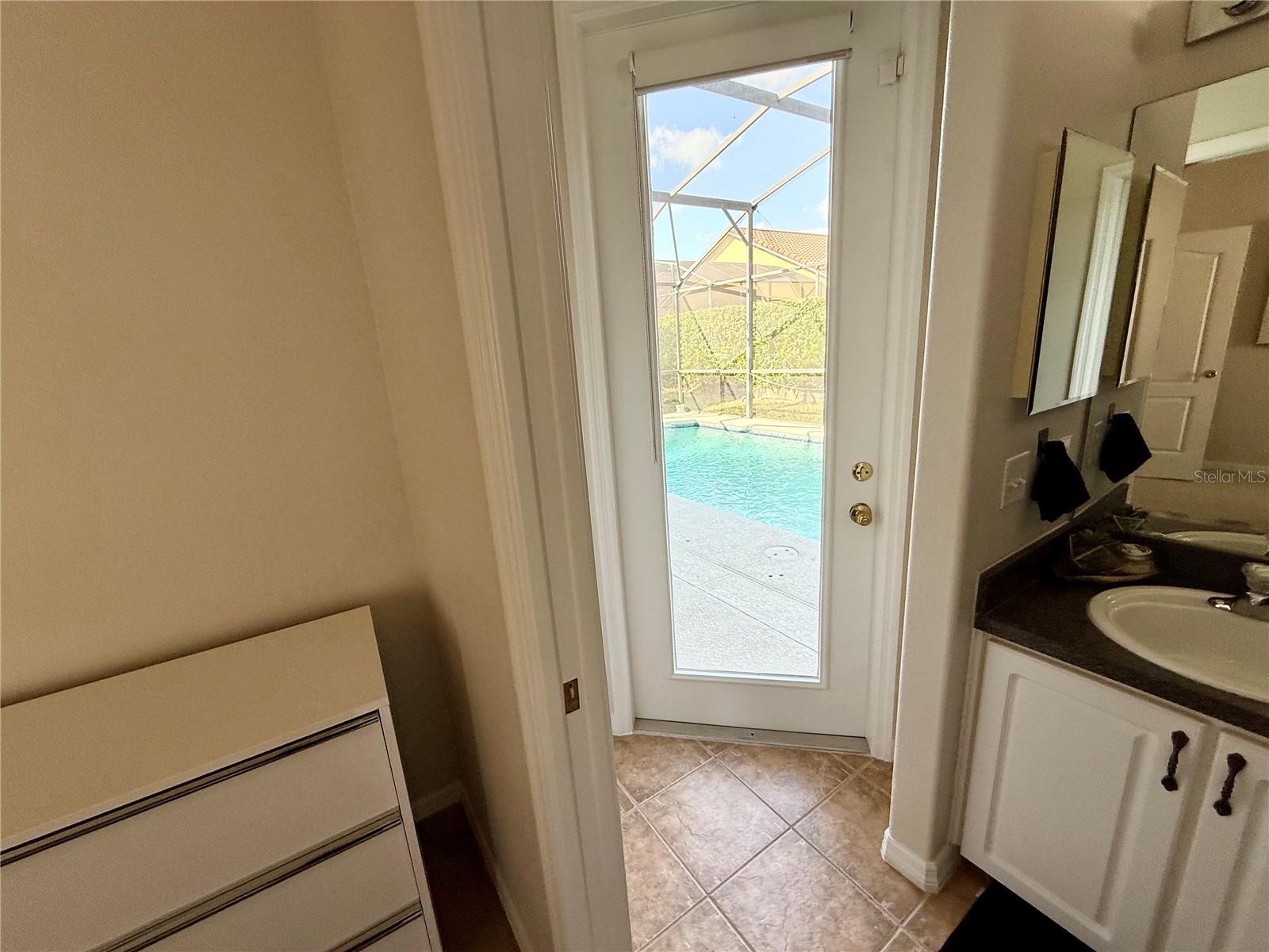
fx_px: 513
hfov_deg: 102.1
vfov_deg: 85.7
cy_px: 476
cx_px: 634
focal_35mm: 14
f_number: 2.2
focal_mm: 2.22
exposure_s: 1/165
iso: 64
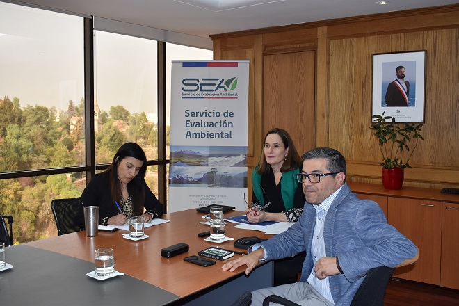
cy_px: 153
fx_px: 478
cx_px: 230
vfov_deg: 35.5
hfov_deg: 51.3
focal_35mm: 38
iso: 800
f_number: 5.6
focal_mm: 25
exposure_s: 1/125
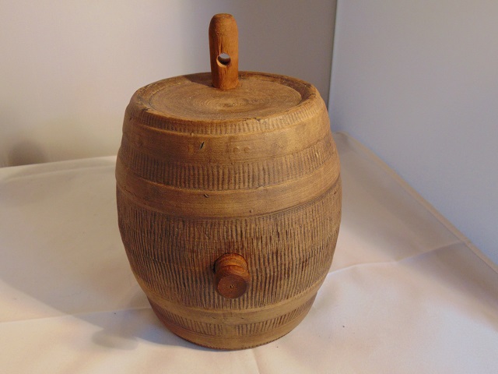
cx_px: 249
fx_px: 475
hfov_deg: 55.4
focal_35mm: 33
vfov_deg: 42.9
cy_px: 187
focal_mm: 5.8
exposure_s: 1/30
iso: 200
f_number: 3.2
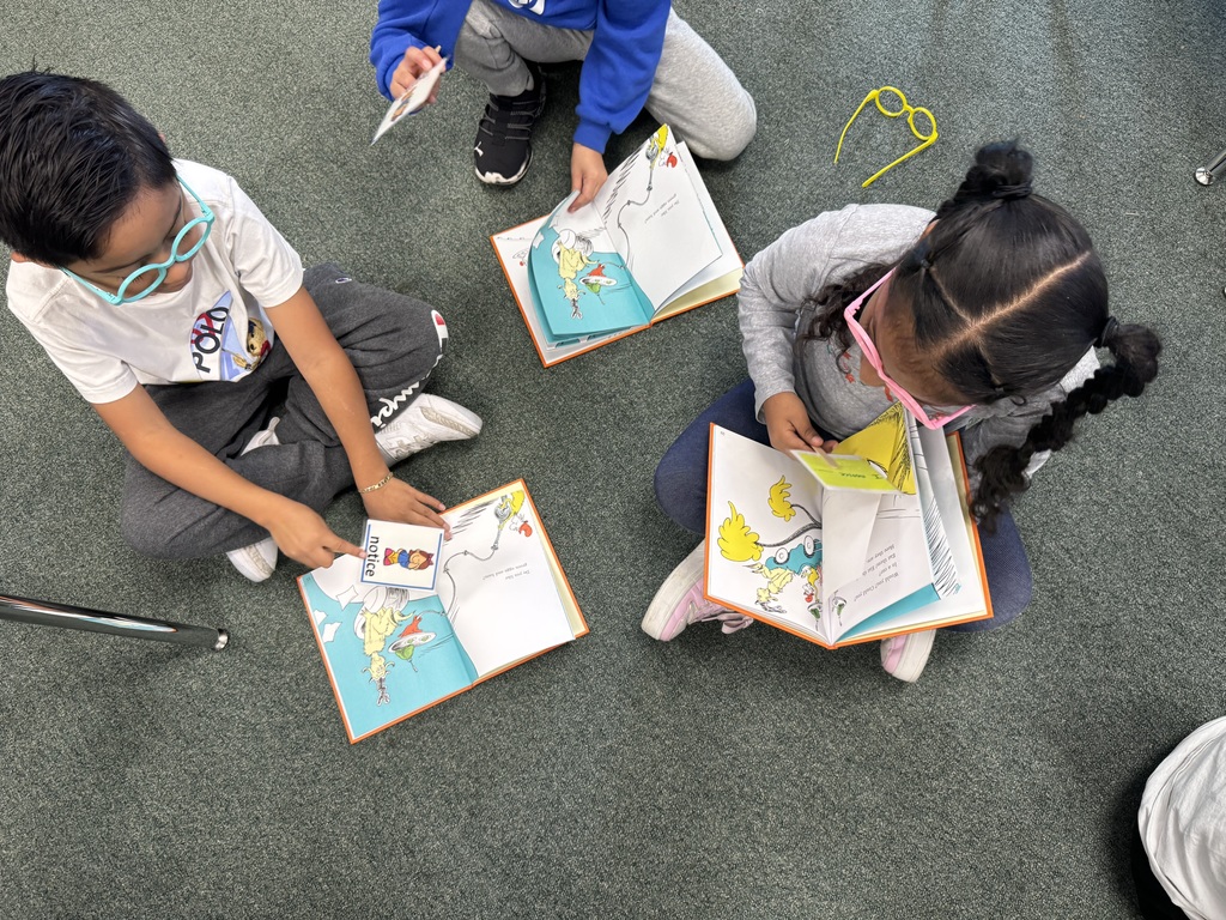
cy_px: 460
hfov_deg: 71.6
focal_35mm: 24
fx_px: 850
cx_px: 613
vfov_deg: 56.8
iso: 160
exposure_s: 1/120
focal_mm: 6.76
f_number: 1.78
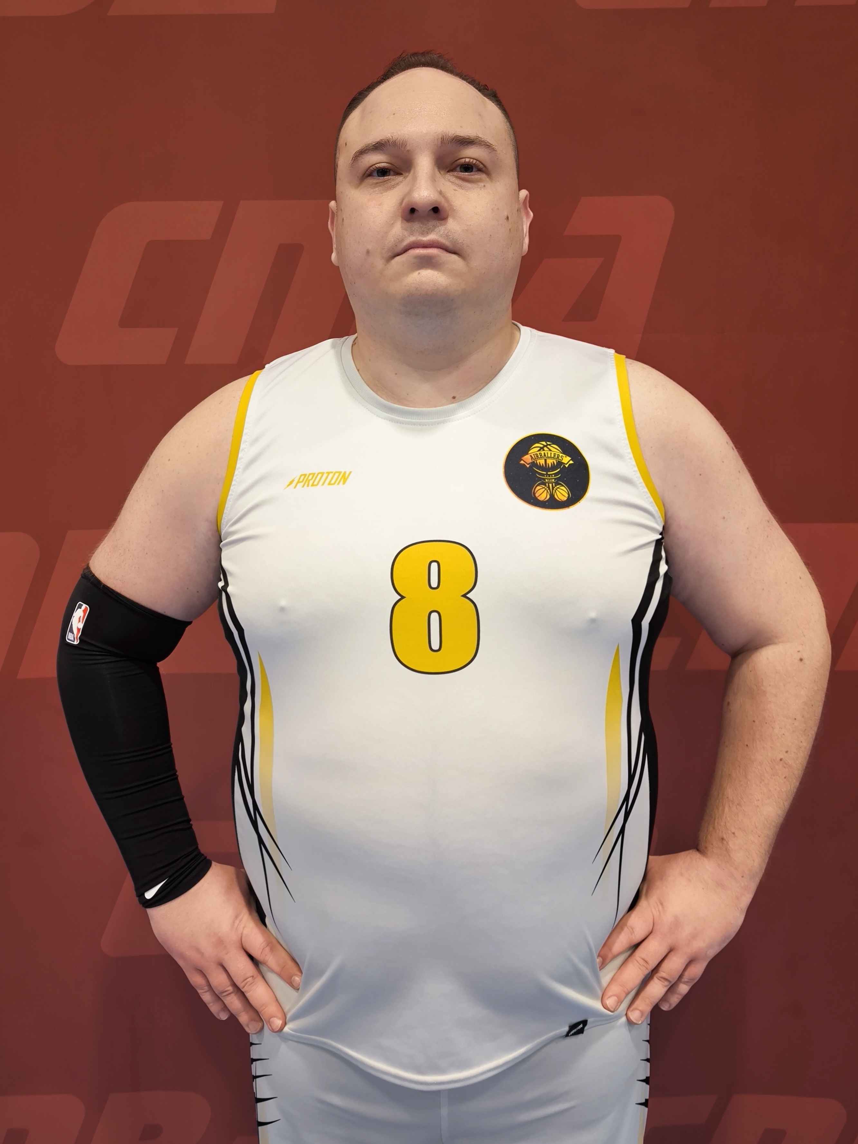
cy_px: 572
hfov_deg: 48.2
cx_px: 429
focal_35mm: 29
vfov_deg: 61.7
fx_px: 959
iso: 160
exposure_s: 1/50
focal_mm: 6.92
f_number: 1.9
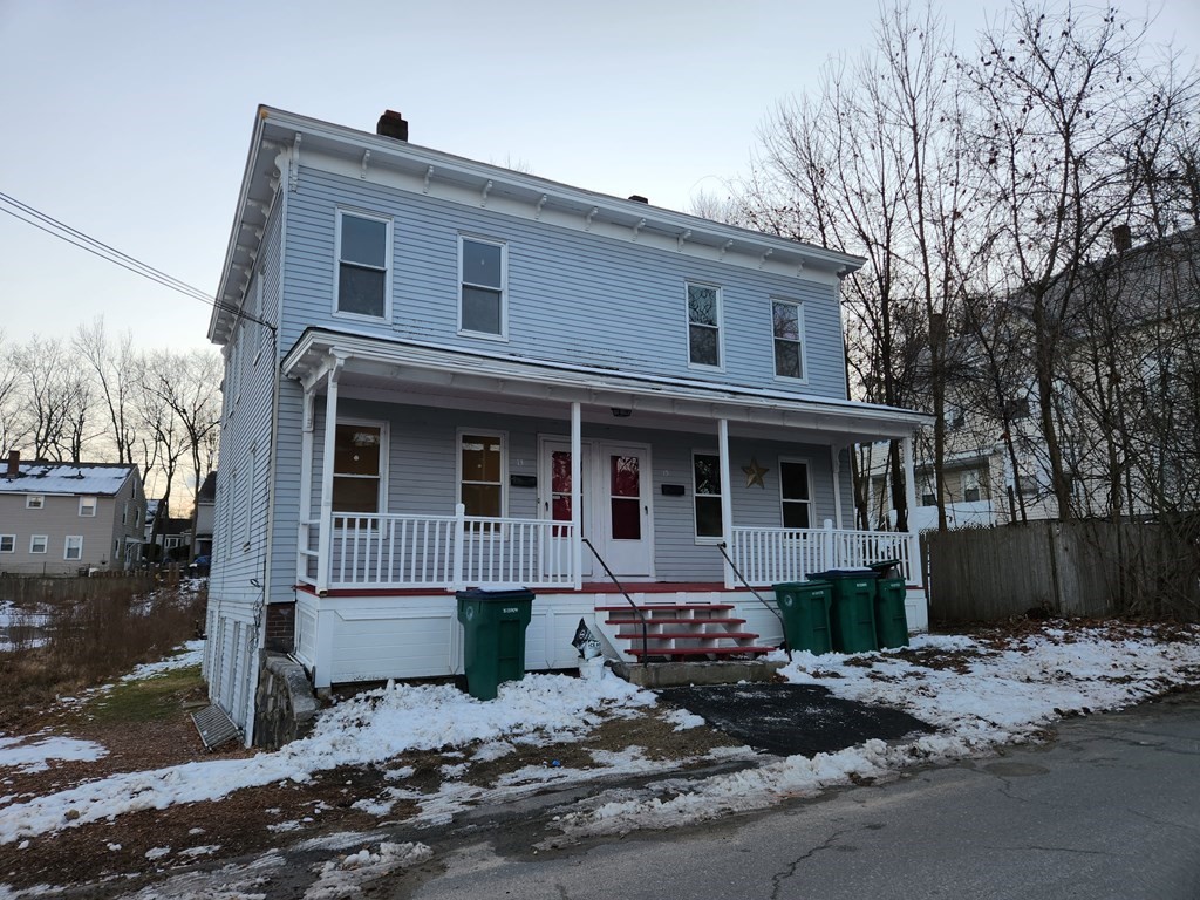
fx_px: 797
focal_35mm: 23
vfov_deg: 58.9
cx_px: 600
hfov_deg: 73.9
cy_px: 450
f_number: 1.8
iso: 50
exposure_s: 1/180
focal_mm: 5.4
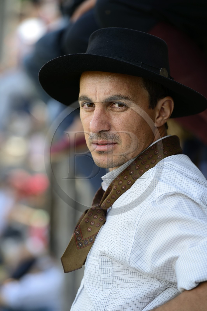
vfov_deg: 12.1
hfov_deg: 8.1
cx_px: 104
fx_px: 1468
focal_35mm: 170
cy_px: 156
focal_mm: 170
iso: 100
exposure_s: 1/200
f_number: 4.5
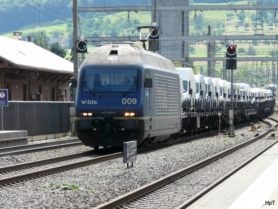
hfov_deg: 9.4
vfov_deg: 7.1
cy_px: 101
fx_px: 1686
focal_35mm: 210
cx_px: 135
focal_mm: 32.5
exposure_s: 1/200
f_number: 5.6
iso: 100
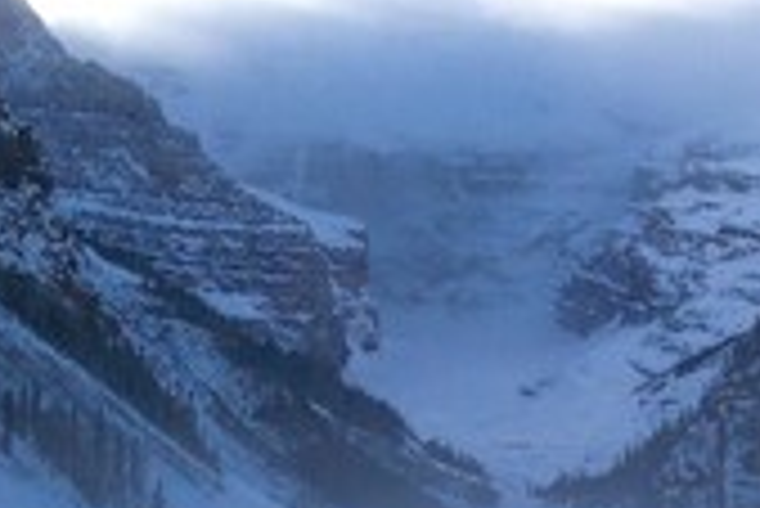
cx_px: 540
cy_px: 402
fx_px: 2937
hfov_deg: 14.7
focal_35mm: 139
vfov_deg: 9.9
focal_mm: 10.7
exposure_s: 1/700
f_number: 5.6
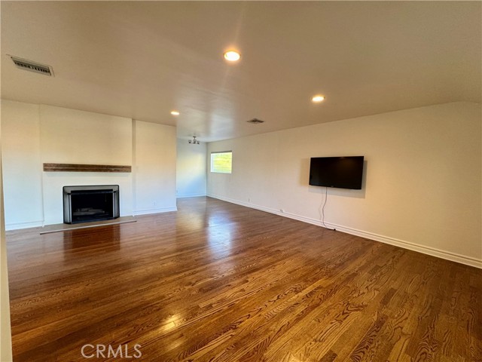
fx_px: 195
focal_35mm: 14
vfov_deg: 85.7
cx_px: 241
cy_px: 181
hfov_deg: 102.1
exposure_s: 1/60
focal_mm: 2.22
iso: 200
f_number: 2.2
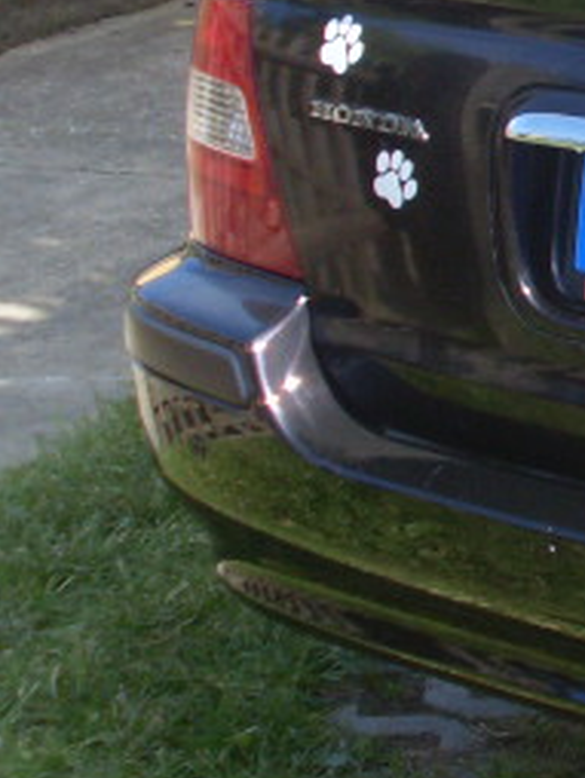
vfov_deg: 12.8
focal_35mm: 153
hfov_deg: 8.9
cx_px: 1369
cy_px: 86
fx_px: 3442
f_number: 7.7
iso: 80
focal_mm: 6.3
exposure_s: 1/90
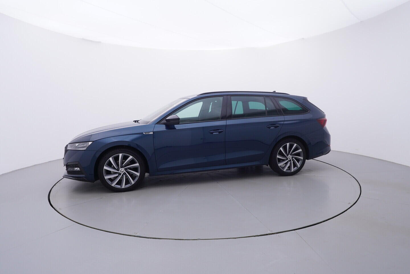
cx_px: 205
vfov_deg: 56.2
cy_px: 137
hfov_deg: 77.3
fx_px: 256
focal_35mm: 22
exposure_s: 1/80
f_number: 5
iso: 200
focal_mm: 15
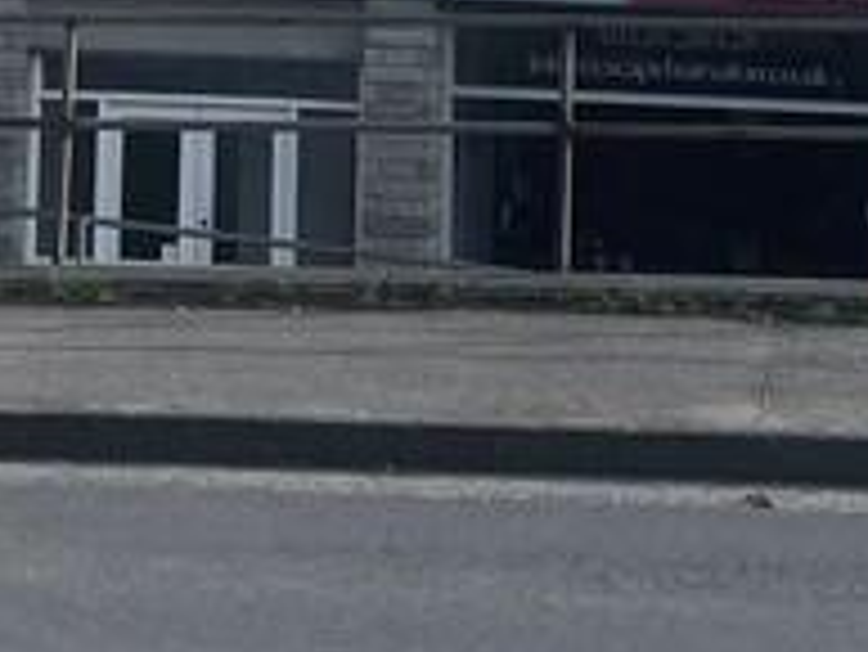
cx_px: 423
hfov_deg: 14.3
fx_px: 3463
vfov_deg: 10.3
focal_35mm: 138
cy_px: -418
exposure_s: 1/2747
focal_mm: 4.2
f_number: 1.6
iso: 32
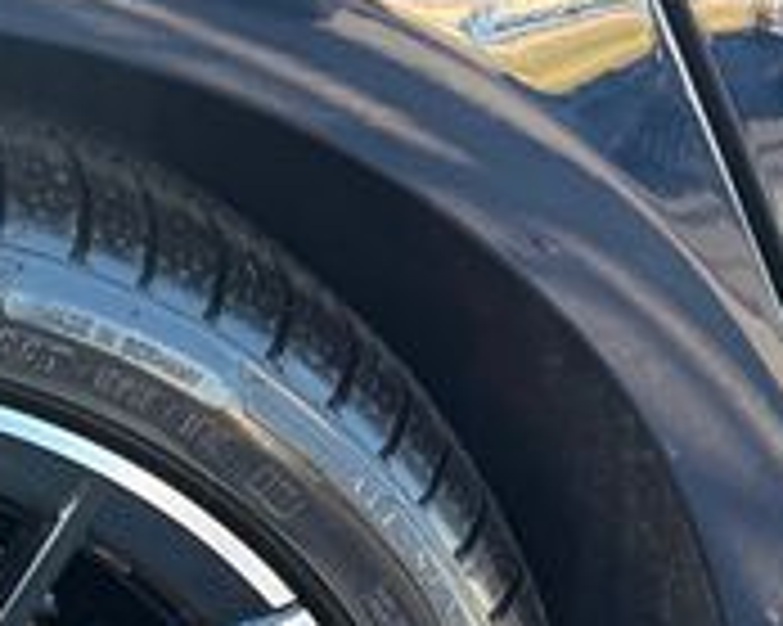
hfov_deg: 20.6
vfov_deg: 16.5
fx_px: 1992
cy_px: 883
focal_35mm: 86
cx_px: -194
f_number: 1.78
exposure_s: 1/146
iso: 80
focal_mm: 6.76
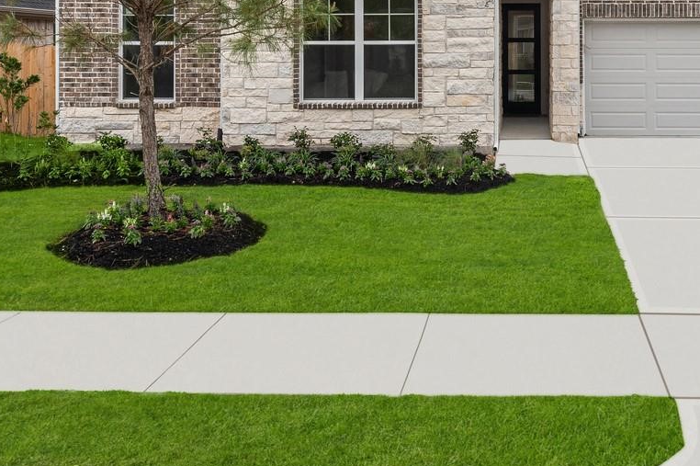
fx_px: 874
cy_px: 74
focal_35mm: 45
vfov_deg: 29.0
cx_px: 541
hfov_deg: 42.1
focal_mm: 19
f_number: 9
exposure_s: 1/200
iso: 250
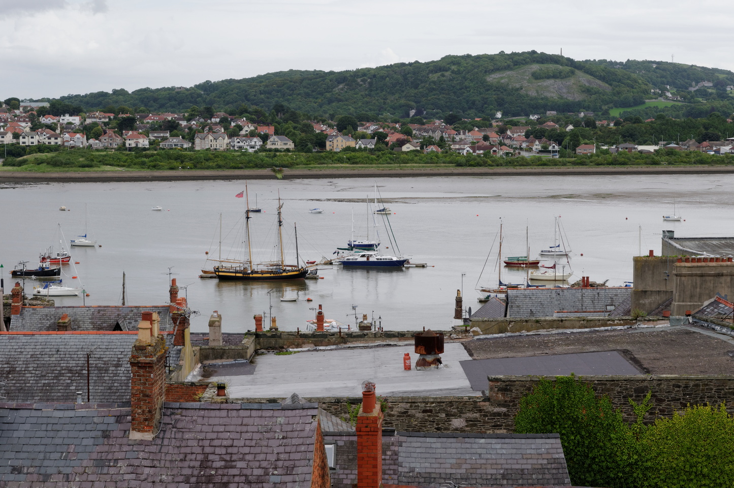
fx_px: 1589
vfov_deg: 17.5
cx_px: 367
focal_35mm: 78
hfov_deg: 26.0
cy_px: 244
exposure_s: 1/200
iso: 200
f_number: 11
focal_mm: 52
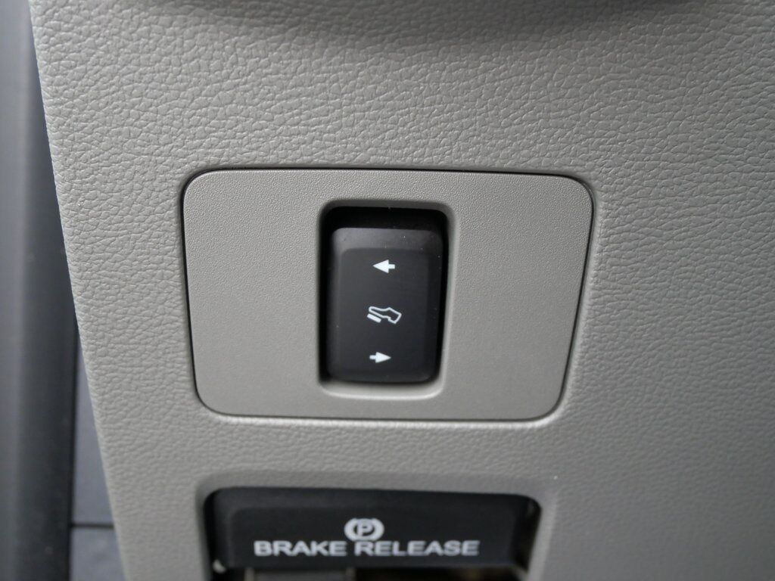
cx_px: 388
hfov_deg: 46.8
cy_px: 290
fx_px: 896
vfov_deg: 36.0
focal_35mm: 40
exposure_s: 1/60
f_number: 4.6
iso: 1600
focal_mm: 20
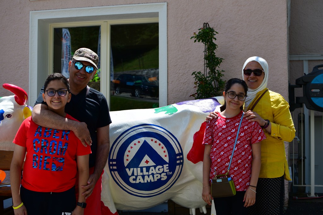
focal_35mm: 52
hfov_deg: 37.8
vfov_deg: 25.8
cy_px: 108
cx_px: 162
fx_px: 471
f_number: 3.5
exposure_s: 1/1250
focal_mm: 35
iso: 100
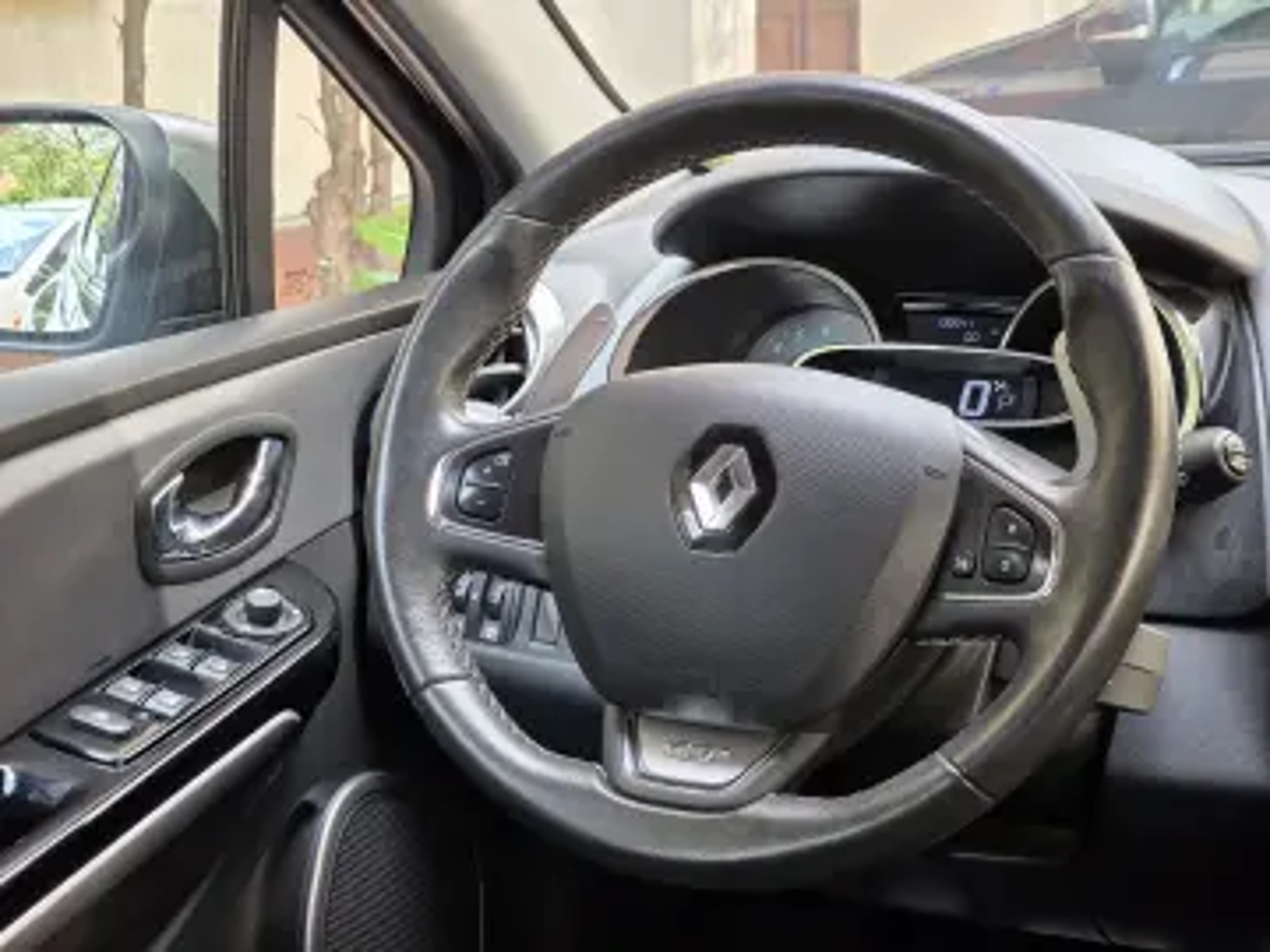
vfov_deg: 21.3
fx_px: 2531
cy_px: 476
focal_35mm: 69
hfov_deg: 28.2
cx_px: 635
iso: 80
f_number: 2.4
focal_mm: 7.9
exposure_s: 1/100
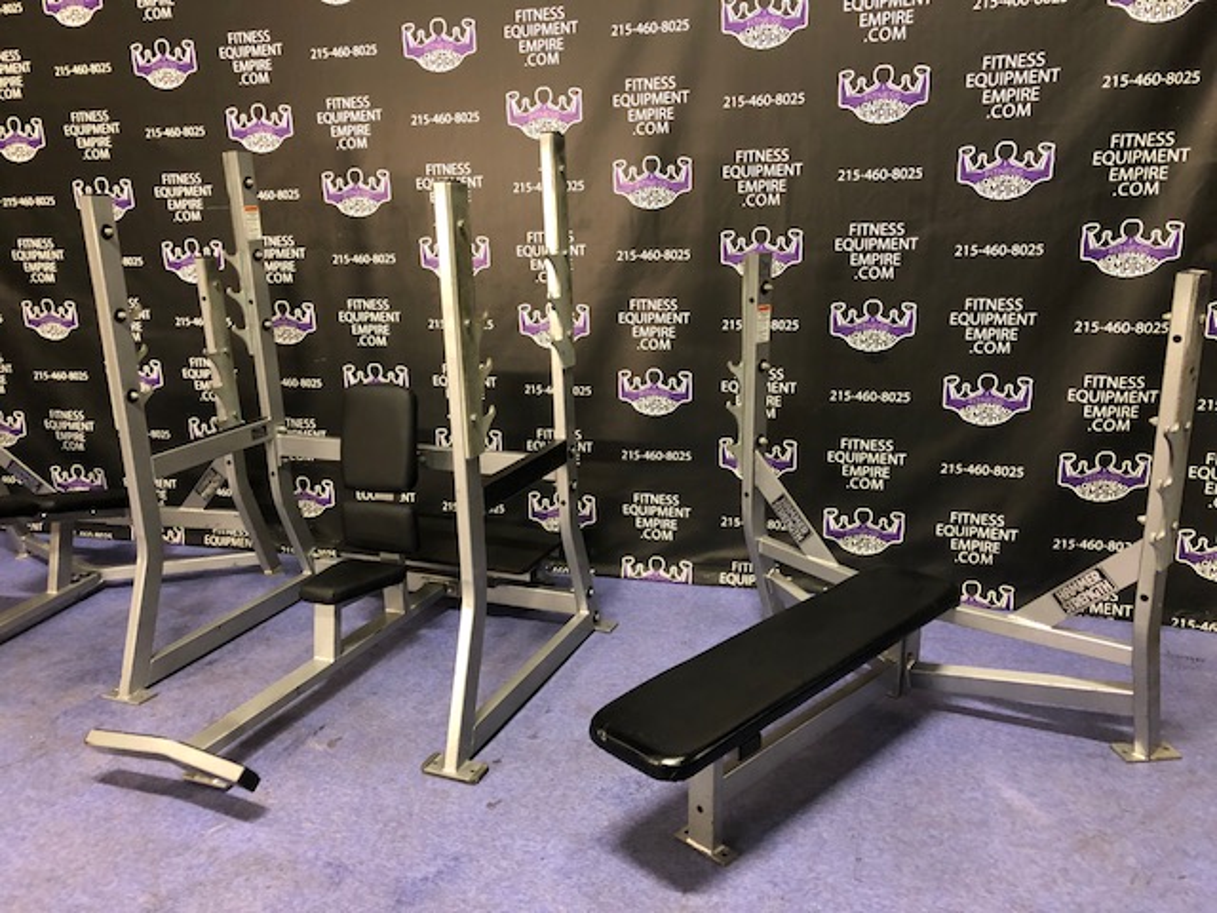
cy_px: 456
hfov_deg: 61.7
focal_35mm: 29
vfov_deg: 48.2
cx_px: 608
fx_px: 1020
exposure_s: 1/11
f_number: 1.8
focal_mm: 3.99
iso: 100
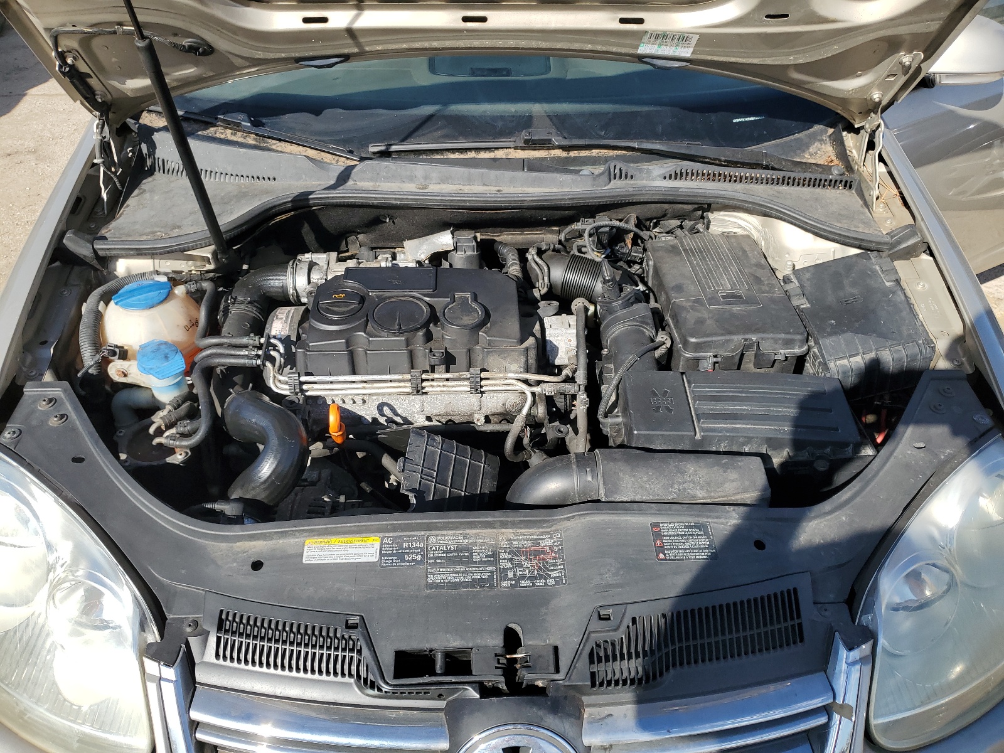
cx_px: 502
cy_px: 376
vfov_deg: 53.1
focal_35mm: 26
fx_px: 754
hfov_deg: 67.3
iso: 50
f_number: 1.5
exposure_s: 1/2500
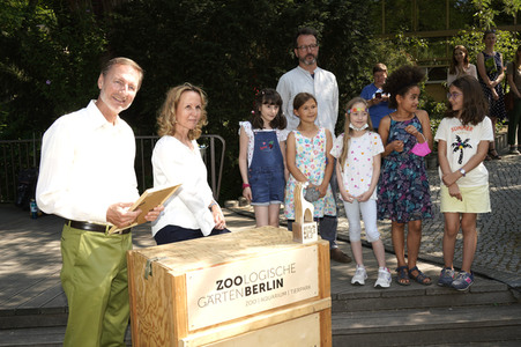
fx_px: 535
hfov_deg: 51.9
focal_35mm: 37
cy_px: 174
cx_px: 260
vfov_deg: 35.9
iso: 125
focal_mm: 37
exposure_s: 1/100
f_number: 9
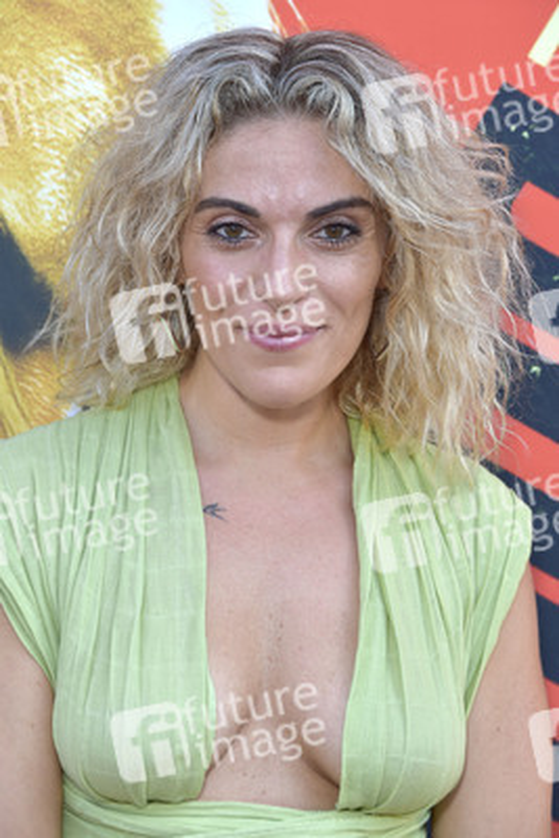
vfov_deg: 17.1
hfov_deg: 11.4
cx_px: 280
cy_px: 419
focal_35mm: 120
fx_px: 2792
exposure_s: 1/250
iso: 250
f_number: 6.3
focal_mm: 120
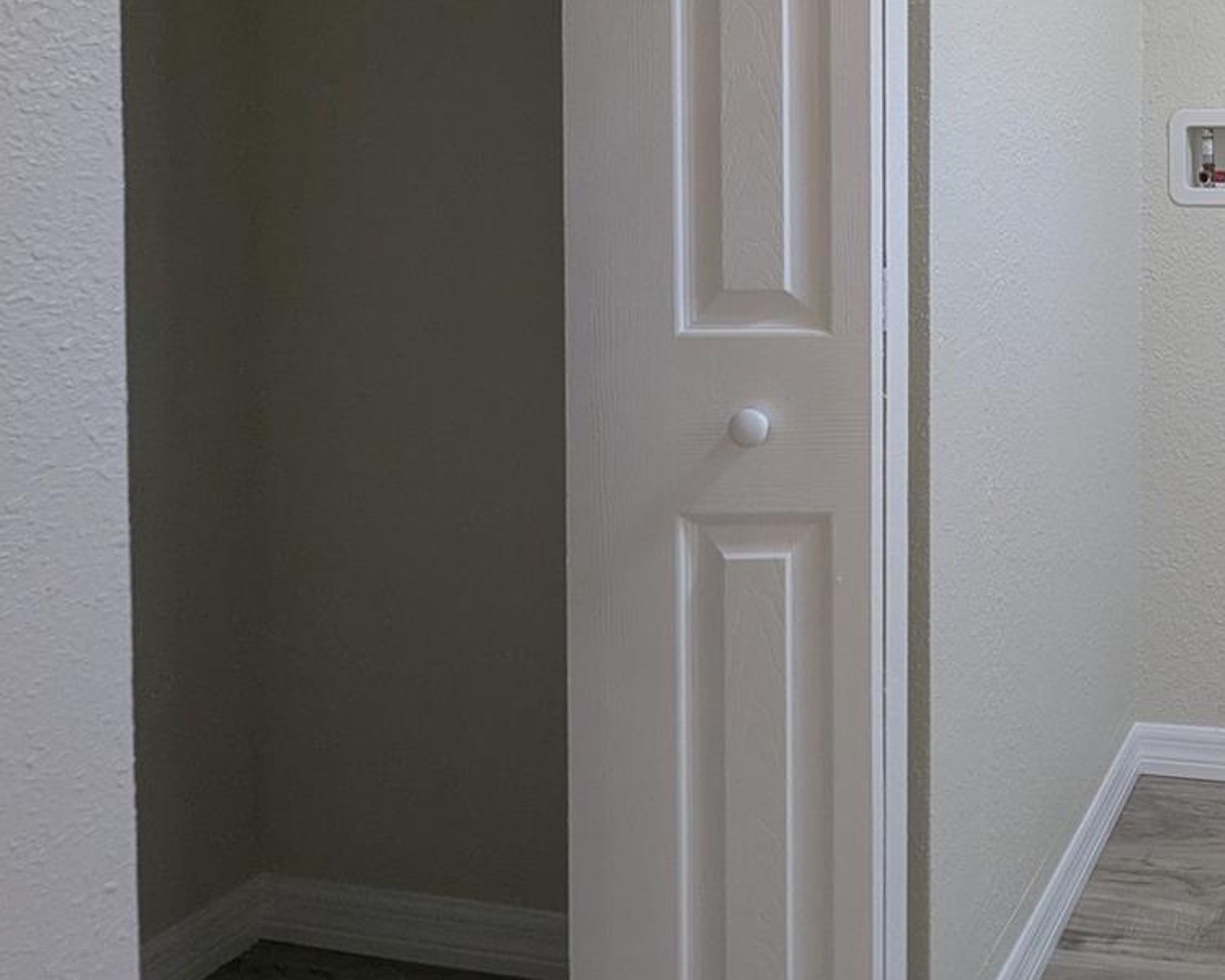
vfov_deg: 48.7
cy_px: 139
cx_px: 1263
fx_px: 979
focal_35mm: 27
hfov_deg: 50.0
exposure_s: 1/27.8
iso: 48
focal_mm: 1.95
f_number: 2.2
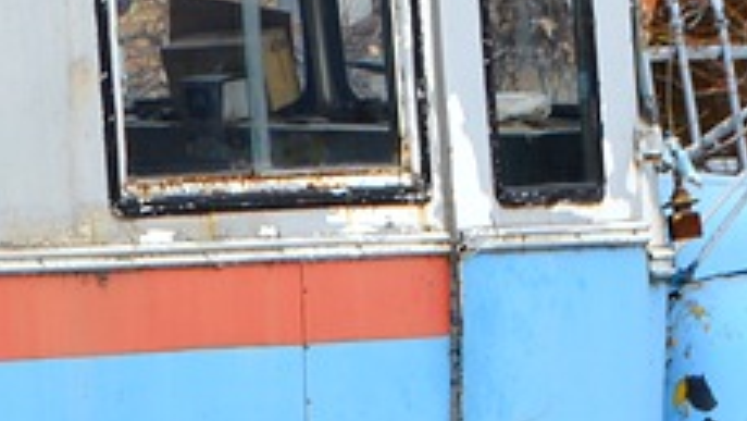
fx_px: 12240
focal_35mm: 618
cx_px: -400
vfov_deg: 2.0
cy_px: 33
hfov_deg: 3.5
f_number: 7.1
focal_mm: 75
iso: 200
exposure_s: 1/200
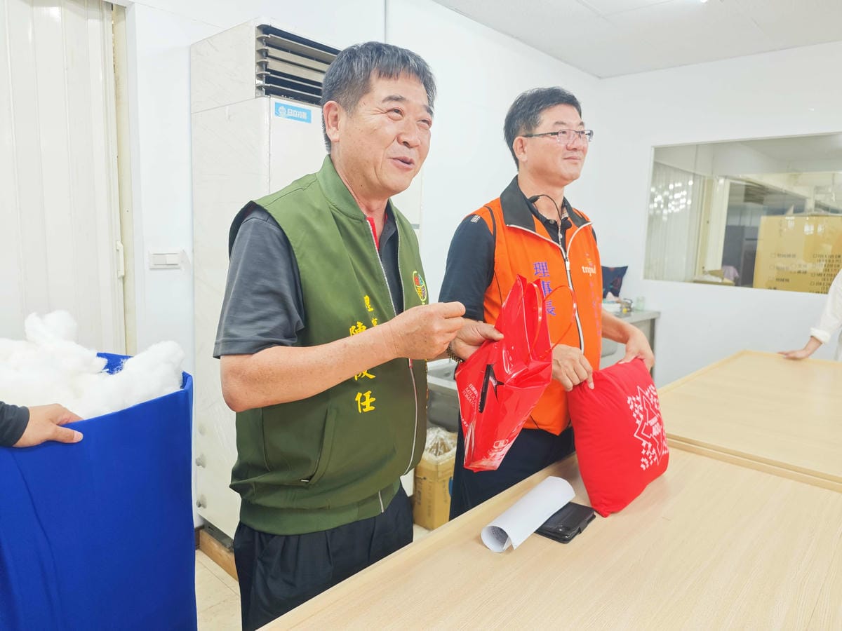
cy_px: 316
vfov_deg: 58.9
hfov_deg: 73.9
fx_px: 559
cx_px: 421
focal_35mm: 23
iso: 320
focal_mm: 8.72
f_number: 2
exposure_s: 1/100
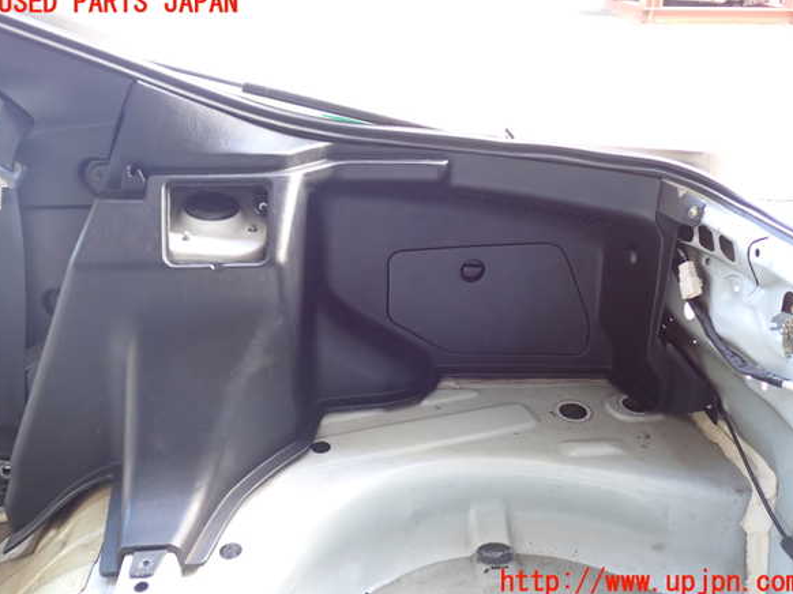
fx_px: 756
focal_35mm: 33
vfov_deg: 42.9
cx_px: 399
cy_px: 293
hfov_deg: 55.4
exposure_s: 1/30
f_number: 2.4
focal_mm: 5.79
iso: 200
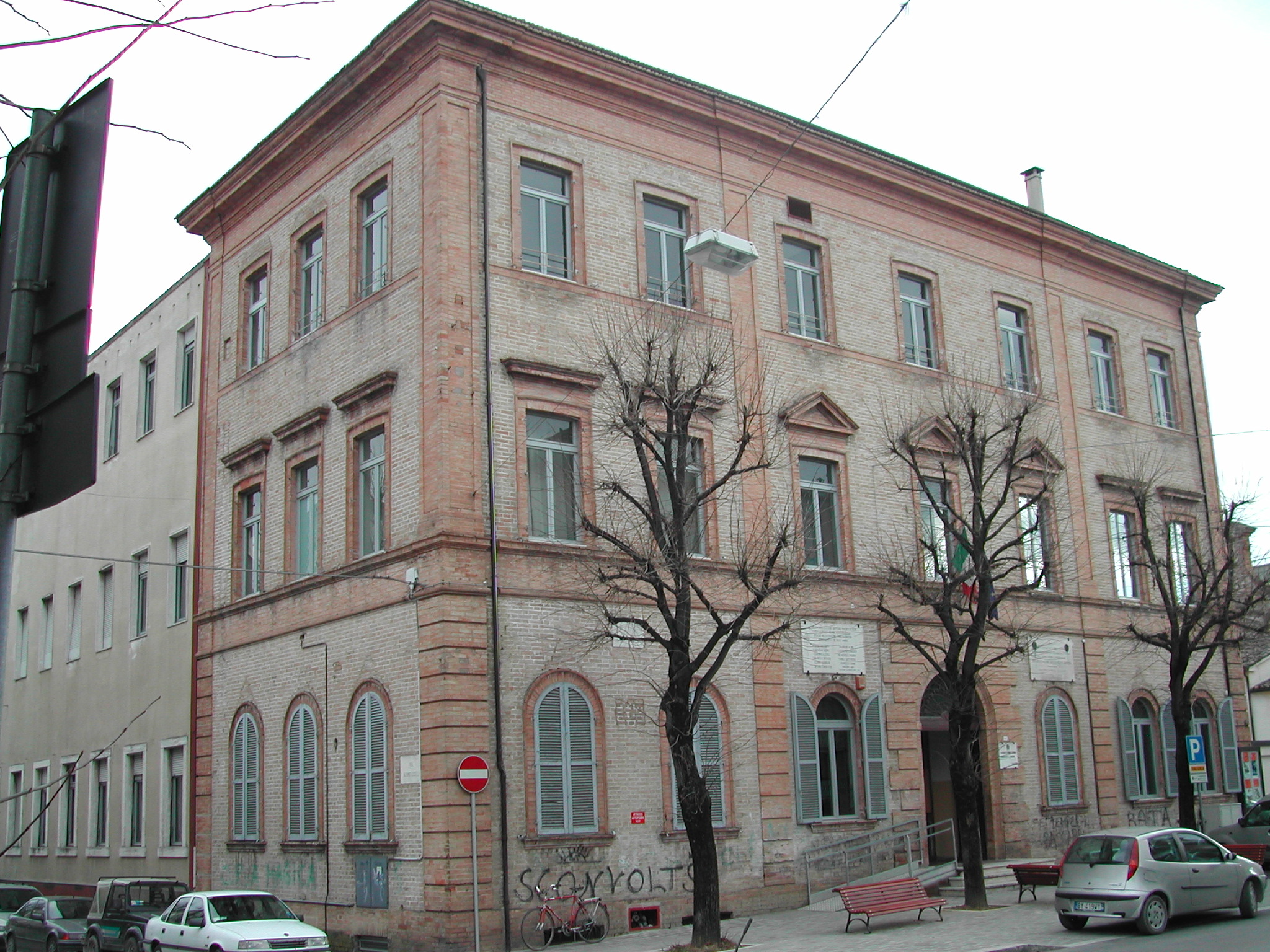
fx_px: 1394
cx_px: 635
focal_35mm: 38
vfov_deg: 37.7
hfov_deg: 49.0
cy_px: 476
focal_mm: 8
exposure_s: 1/435
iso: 100
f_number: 2.8
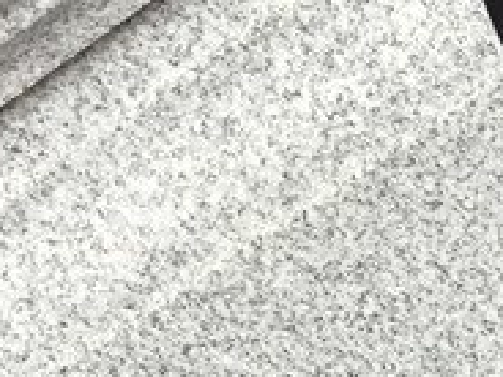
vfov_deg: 9.7
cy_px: 392
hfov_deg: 11.2
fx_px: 2209
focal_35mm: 152
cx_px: 1156
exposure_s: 1/100
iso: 32
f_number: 2.4
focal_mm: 3.3
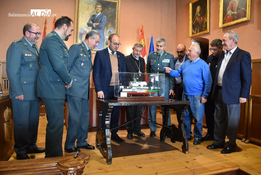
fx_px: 196
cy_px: 88
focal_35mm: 27
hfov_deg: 67.3
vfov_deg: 48.0
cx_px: 130
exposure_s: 1/60
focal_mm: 18
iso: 800
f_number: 3.5
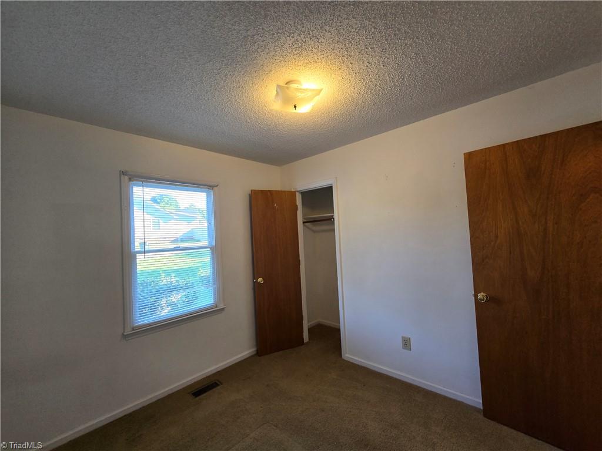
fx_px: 226
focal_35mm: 13
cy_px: 226
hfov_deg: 106.2
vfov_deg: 89.9
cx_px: 301
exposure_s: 1/60
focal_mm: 2.2
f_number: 2.2
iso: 160
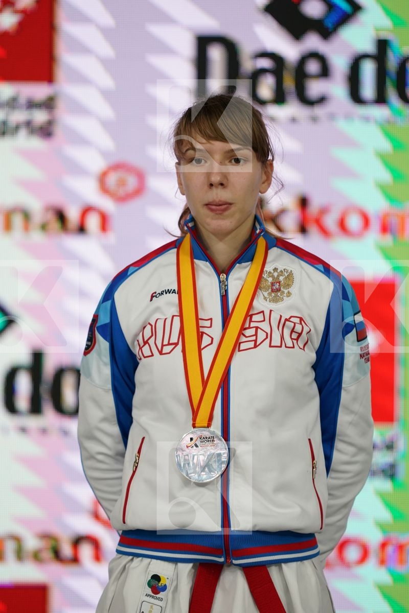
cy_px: 306
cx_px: 204
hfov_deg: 3.4
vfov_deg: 5.2
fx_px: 6816
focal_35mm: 400
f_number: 2.8
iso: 2500
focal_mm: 400
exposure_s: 1/500
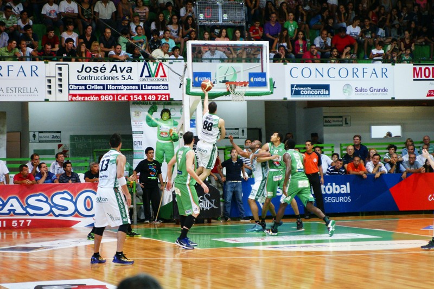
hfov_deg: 18.2
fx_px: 1356
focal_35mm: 112
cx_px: 217
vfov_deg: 12.2
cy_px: 144
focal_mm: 75
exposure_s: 1/500
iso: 2000
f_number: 2.8
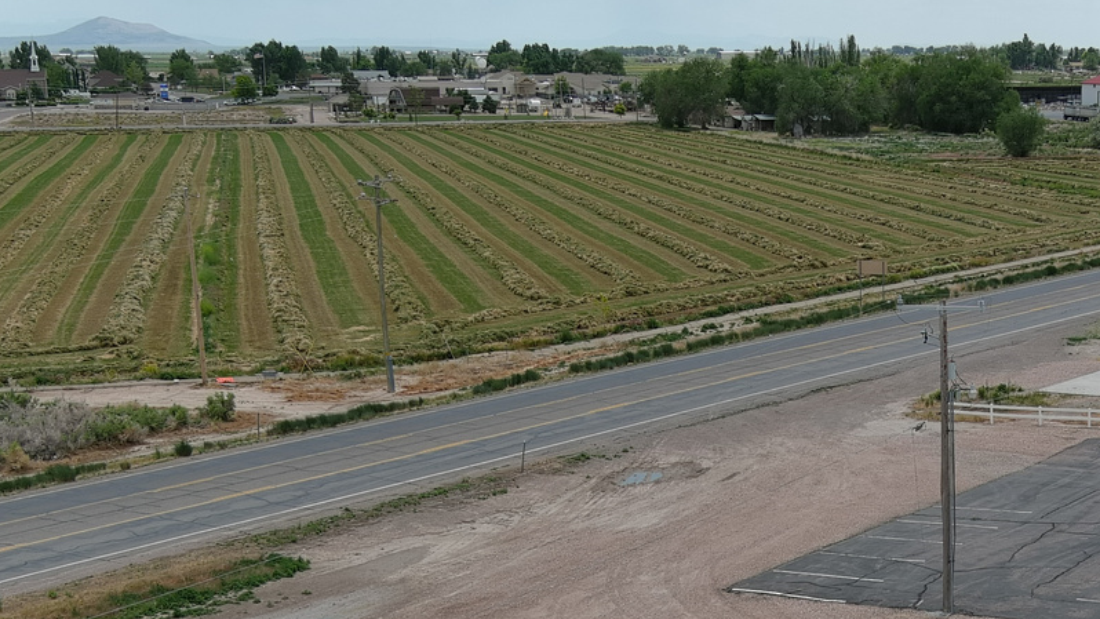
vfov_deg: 15.3
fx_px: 2275
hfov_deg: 26.7
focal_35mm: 78
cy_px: 580
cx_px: 877
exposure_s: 1/1250
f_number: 2.8
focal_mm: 10.13
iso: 100
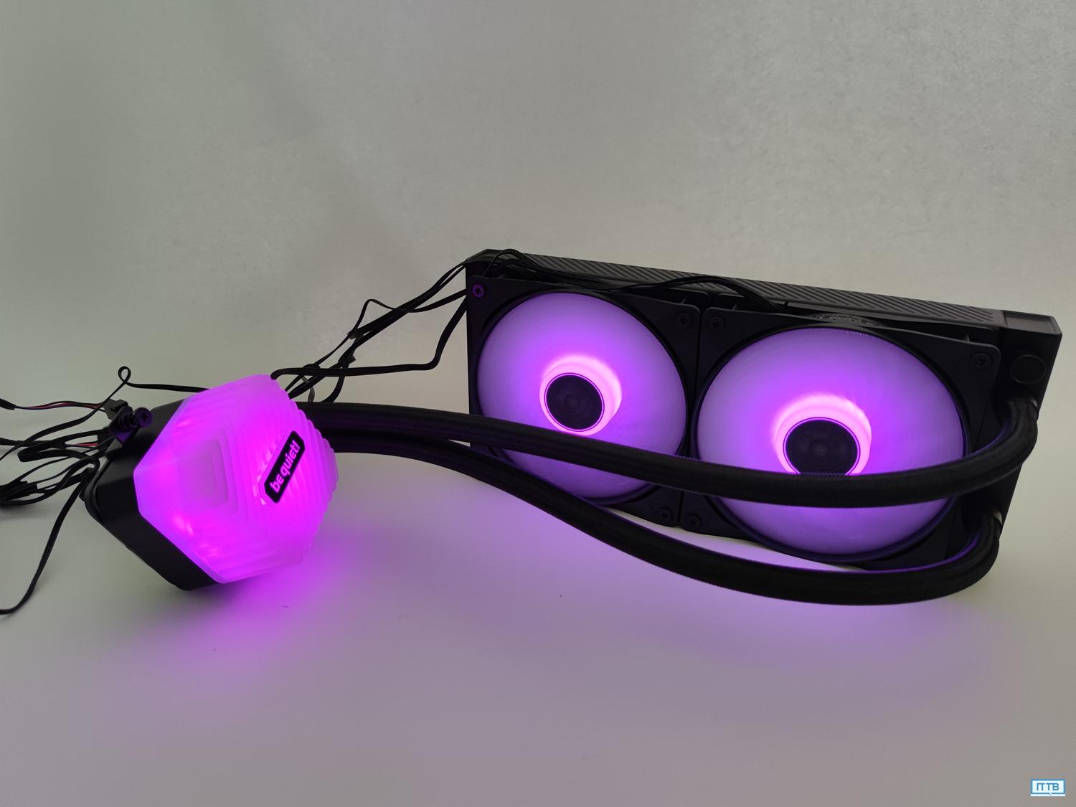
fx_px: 777
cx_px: 538
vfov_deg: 54.9
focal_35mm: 25
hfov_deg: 69.4
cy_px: 404
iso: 101
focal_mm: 6.78
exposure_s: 1/86
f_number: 1.85
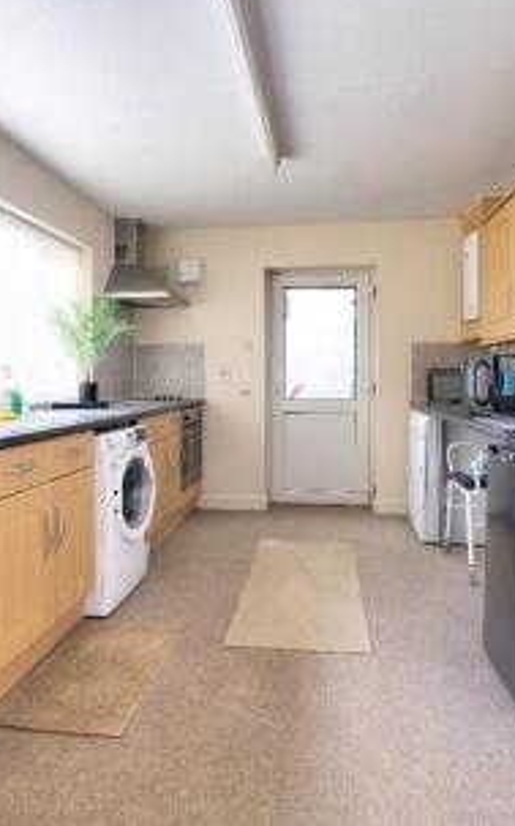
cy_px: 397
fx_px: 540
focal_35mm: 24
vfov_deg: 74.8
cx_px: 245
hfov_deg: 51.0
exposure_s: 1/15
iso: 500
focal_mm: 10
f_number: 4
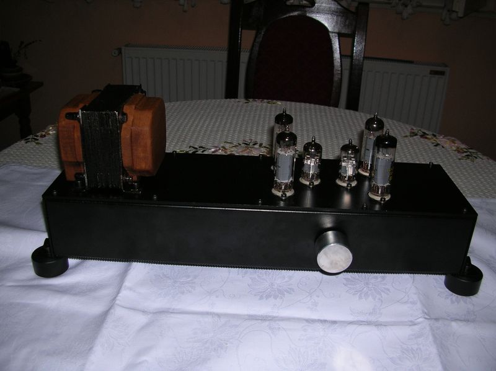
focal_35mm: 35
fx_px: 501
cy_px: 186
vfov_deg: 40.6
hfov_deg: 52.7
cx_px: 248
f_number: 2.8
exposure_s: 1/60.1
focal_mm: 5.8
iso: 50
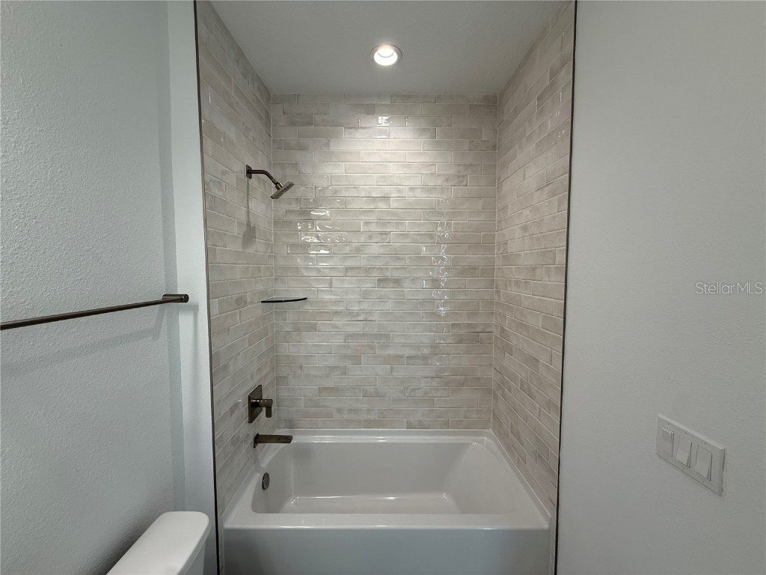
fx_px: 310
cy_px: 288
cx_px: 383
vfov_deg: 85.7
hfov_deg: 102.1
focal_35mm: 14
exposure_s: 1/120
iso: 80
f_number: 2.2
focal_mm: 2.22
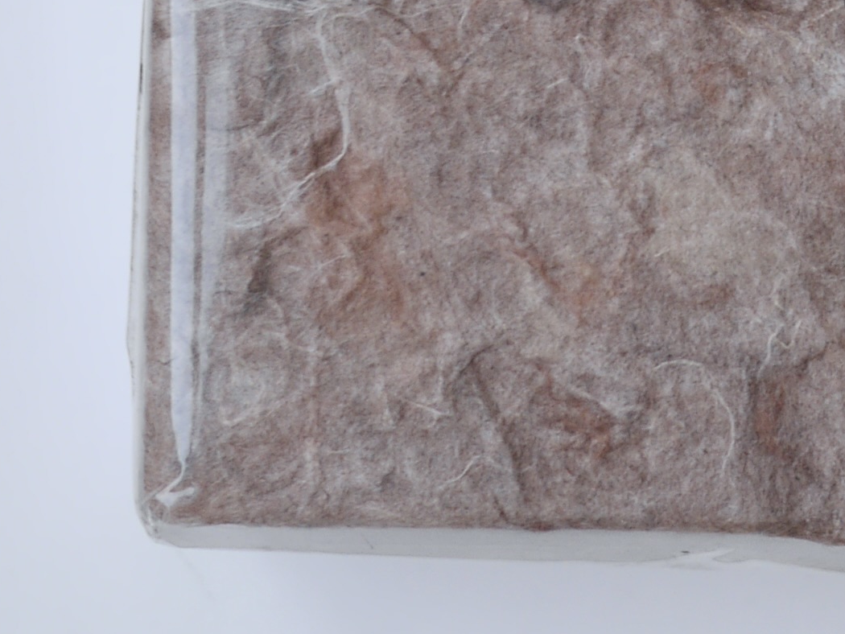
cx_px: 934
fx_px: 4273
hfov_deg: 11.1
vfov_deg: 8.2
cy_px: -539
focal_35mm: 175
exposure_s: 1/160
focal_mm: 20
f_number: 2.2
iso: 200
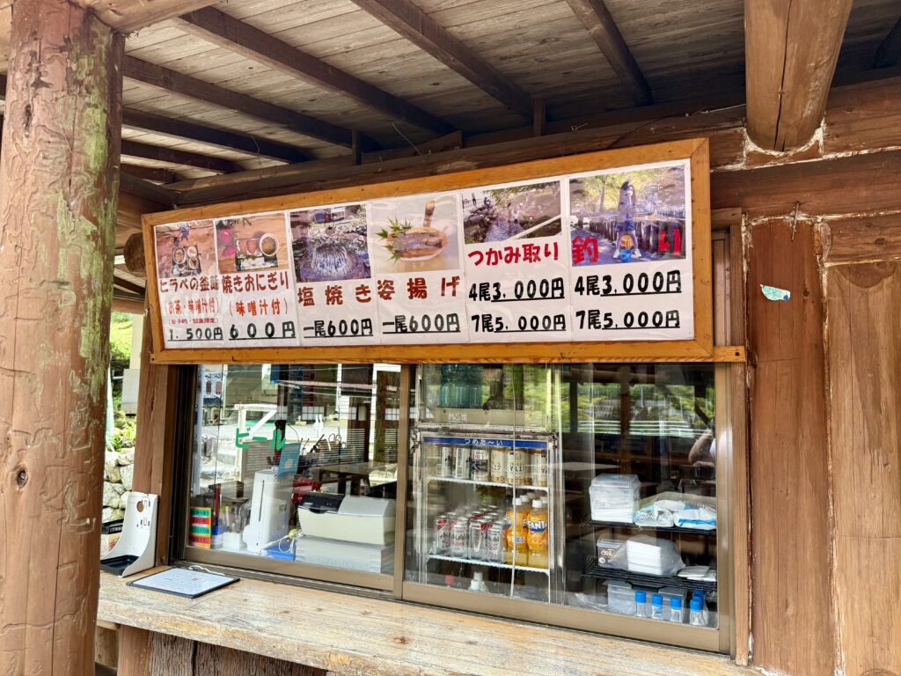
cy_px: 338
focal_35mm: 24
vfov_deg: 56.8
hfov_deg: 71.6
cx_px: 450
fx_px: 625
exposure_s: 1/121
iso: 125
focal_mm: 6.76
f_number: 1.78
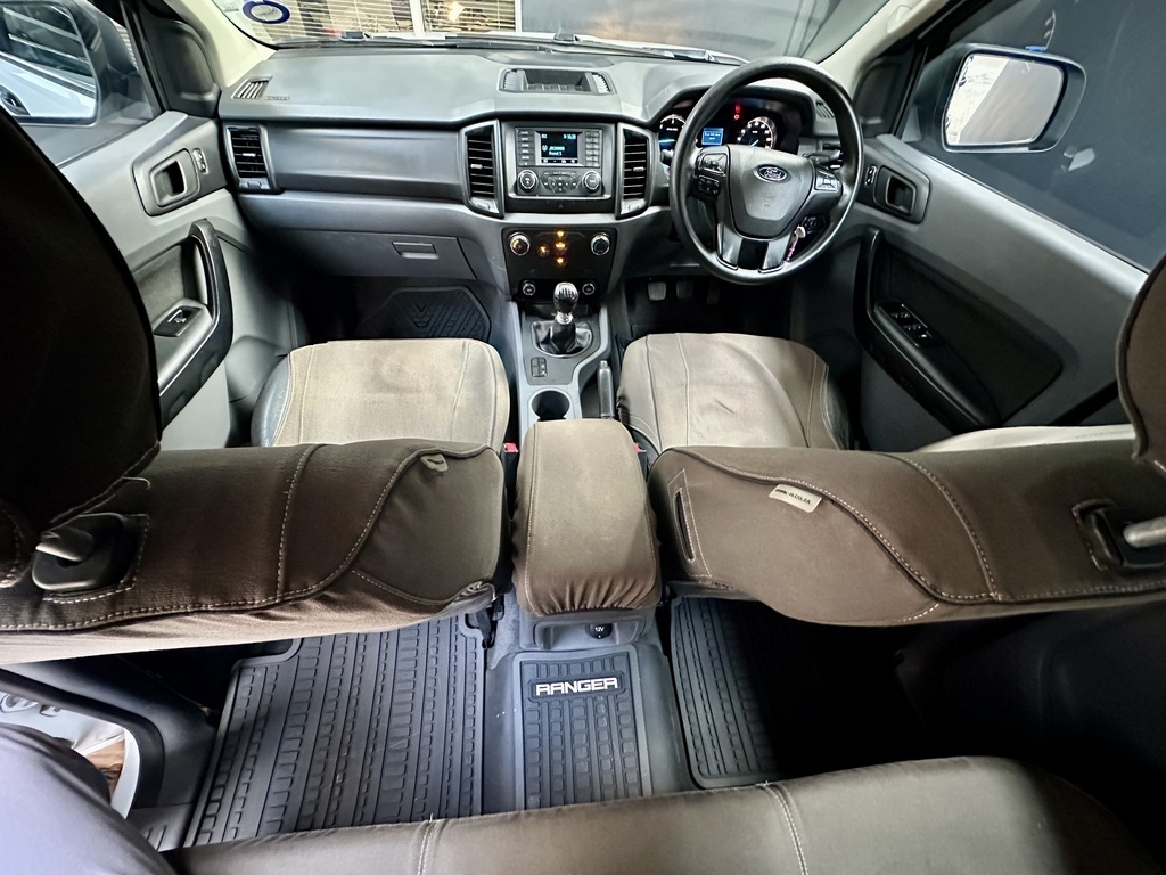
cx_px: 583
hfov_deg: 102.1
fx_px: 472
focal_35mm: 14
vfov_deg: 85.7
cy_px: 438
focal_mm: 2.22
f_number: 2.2
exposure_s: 1/58
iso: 1250
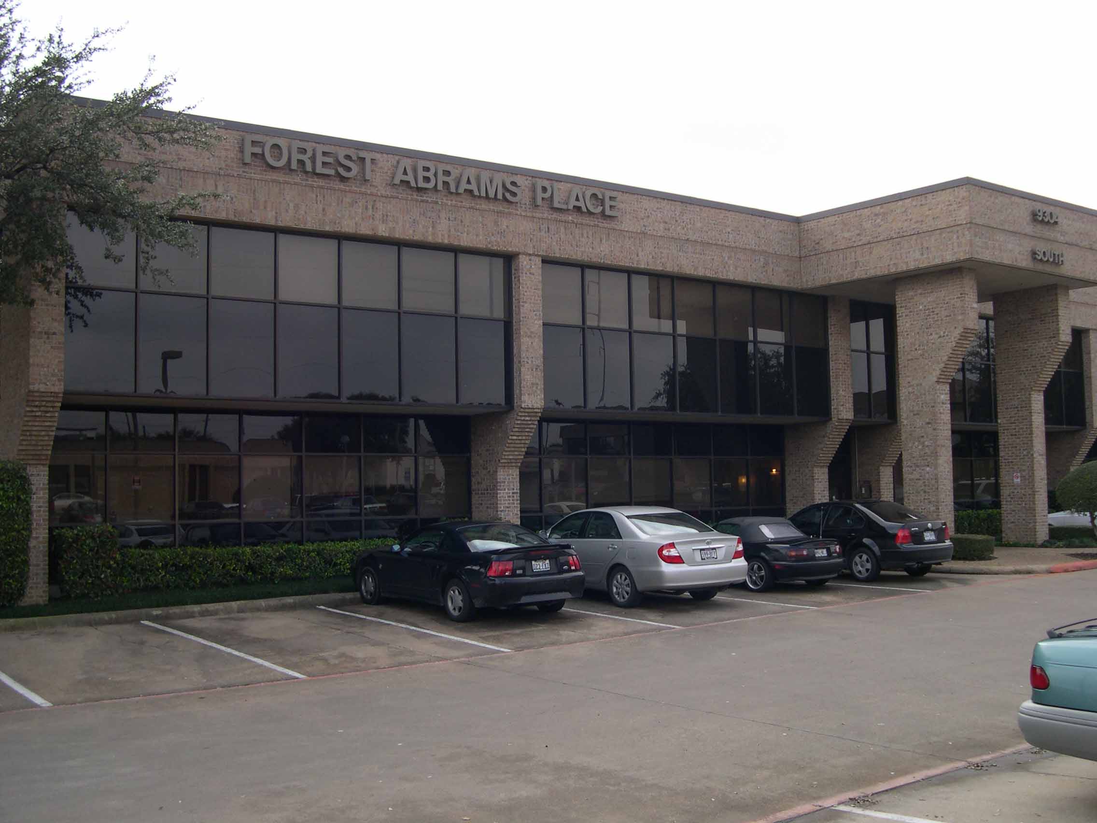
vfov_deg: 37.7
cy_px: 412
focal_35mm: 38
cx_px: 548
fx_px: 1204
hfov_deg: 49.0
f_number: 2.8
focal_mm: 8
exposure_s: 1/479
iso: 100
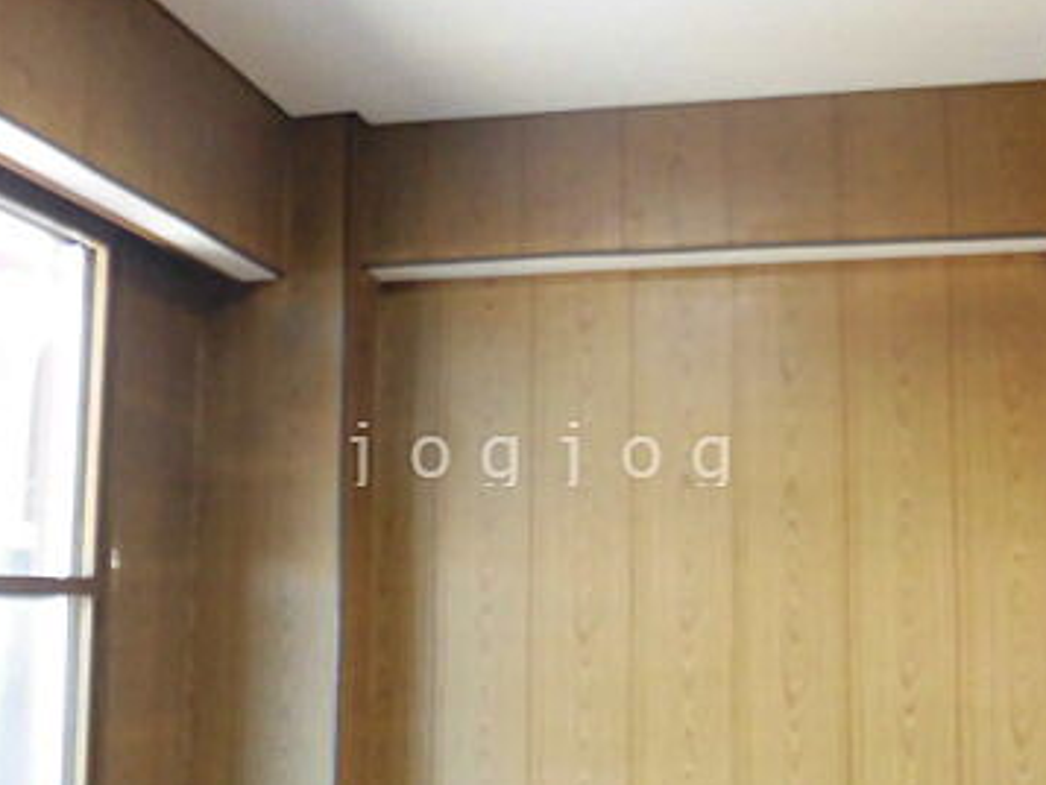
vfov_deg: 33.6
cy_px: 451
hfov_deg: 43.8
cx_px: 545
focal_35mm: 43
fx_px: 1300
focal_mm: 4.3
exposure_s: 1/30
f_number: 3.1
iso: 320
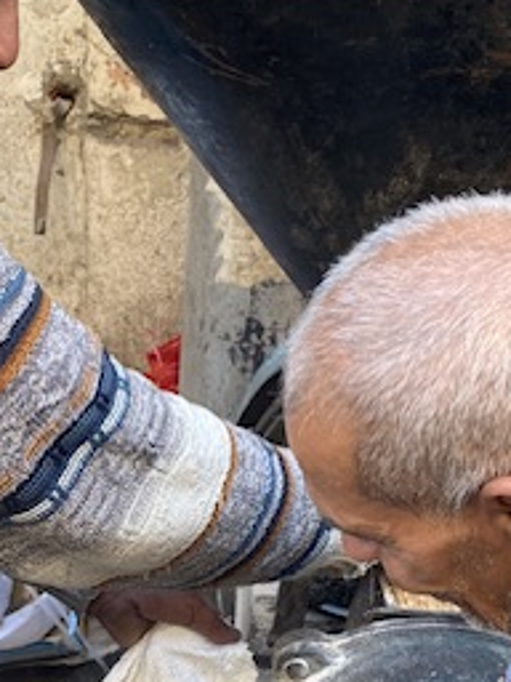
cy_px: 570
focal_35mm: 65
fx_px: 1279
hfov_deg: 22.4
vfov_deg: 29.0
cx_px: 152
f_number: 1.8
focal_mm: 4.25
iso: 64
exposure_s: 1/100
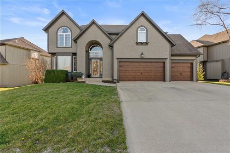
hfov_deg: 96.8
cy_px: 76
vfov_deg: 73.7
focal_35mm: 16
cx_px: 115
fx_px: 102
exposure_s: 1/40
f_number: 8
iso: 100
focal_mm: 16
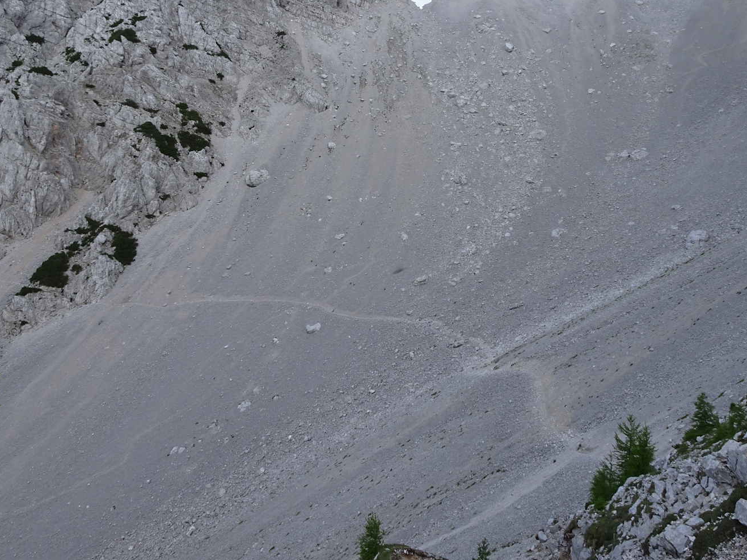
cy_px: 153
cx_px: 405
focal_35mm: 35
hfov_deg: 52.6
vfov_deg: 39.8
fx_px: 755
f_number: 3.5
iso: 80
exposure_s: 1/400
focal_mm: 4.1
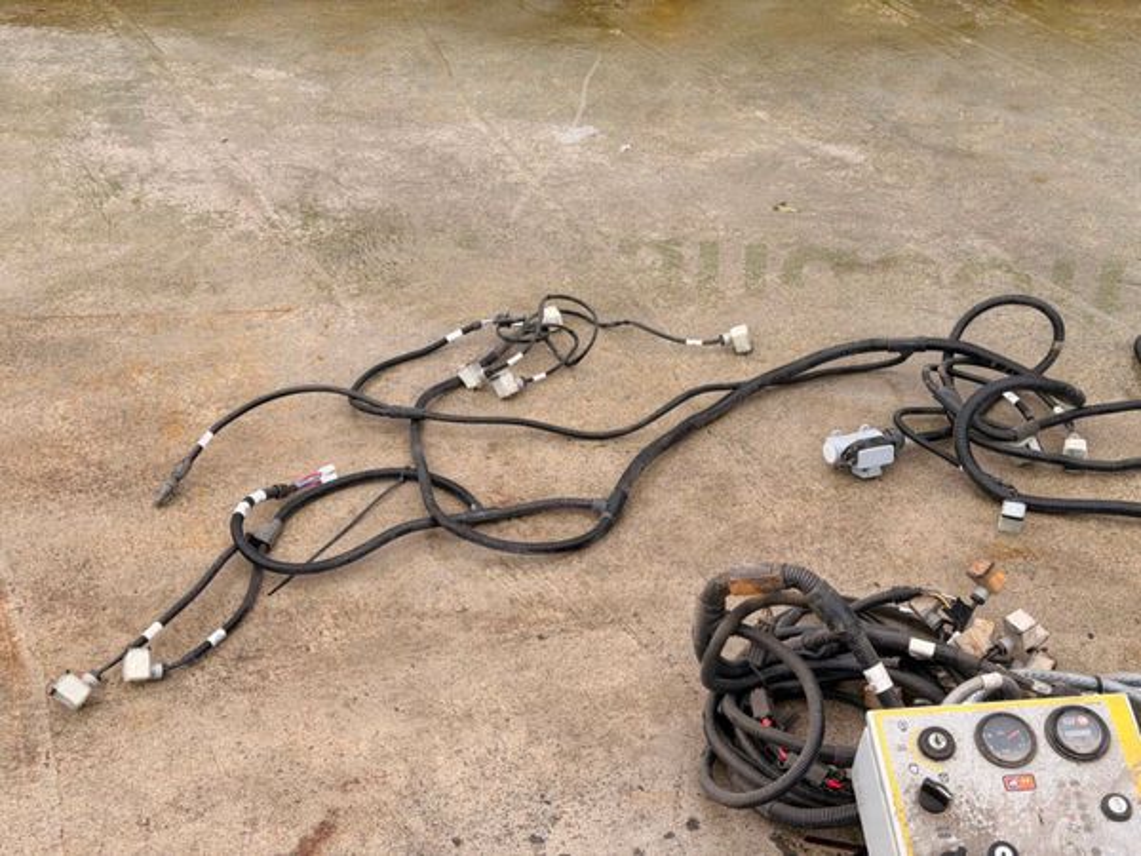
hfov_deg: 39.7
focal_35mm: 48
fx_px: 1582
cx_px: 570
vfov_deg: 30.3
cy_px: 428
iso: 64
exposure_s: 1/1133
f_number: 1.78
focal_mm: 6.76
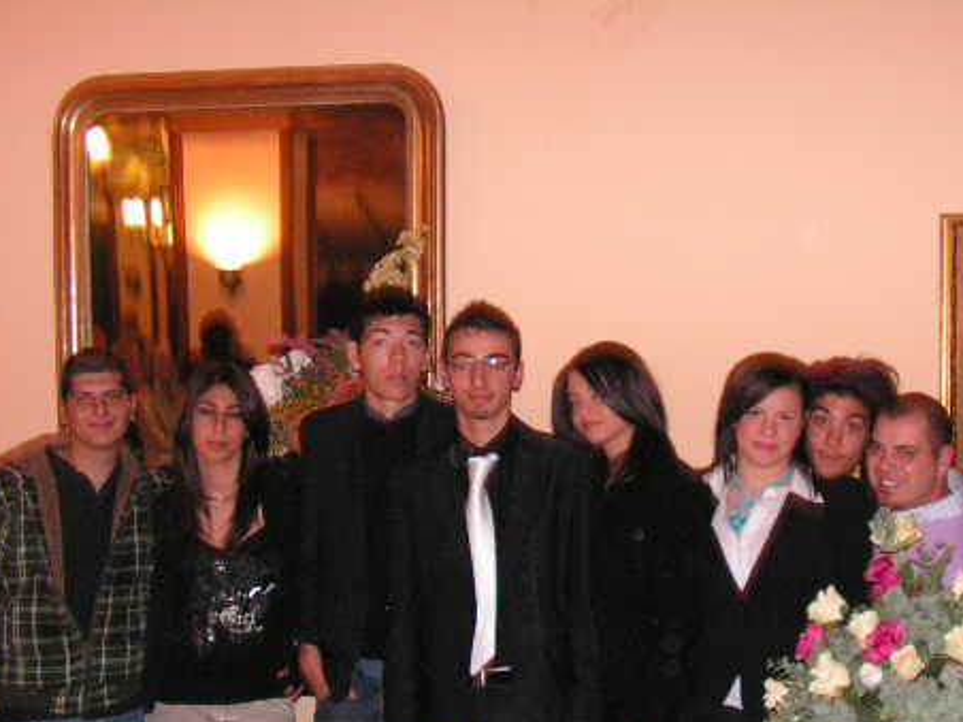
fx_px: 1419
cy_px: 509
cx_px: 658
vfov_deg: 28.3
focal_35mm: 51
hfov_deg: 37.0
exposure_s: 1/40
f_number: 3.2
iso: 200
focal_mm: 6
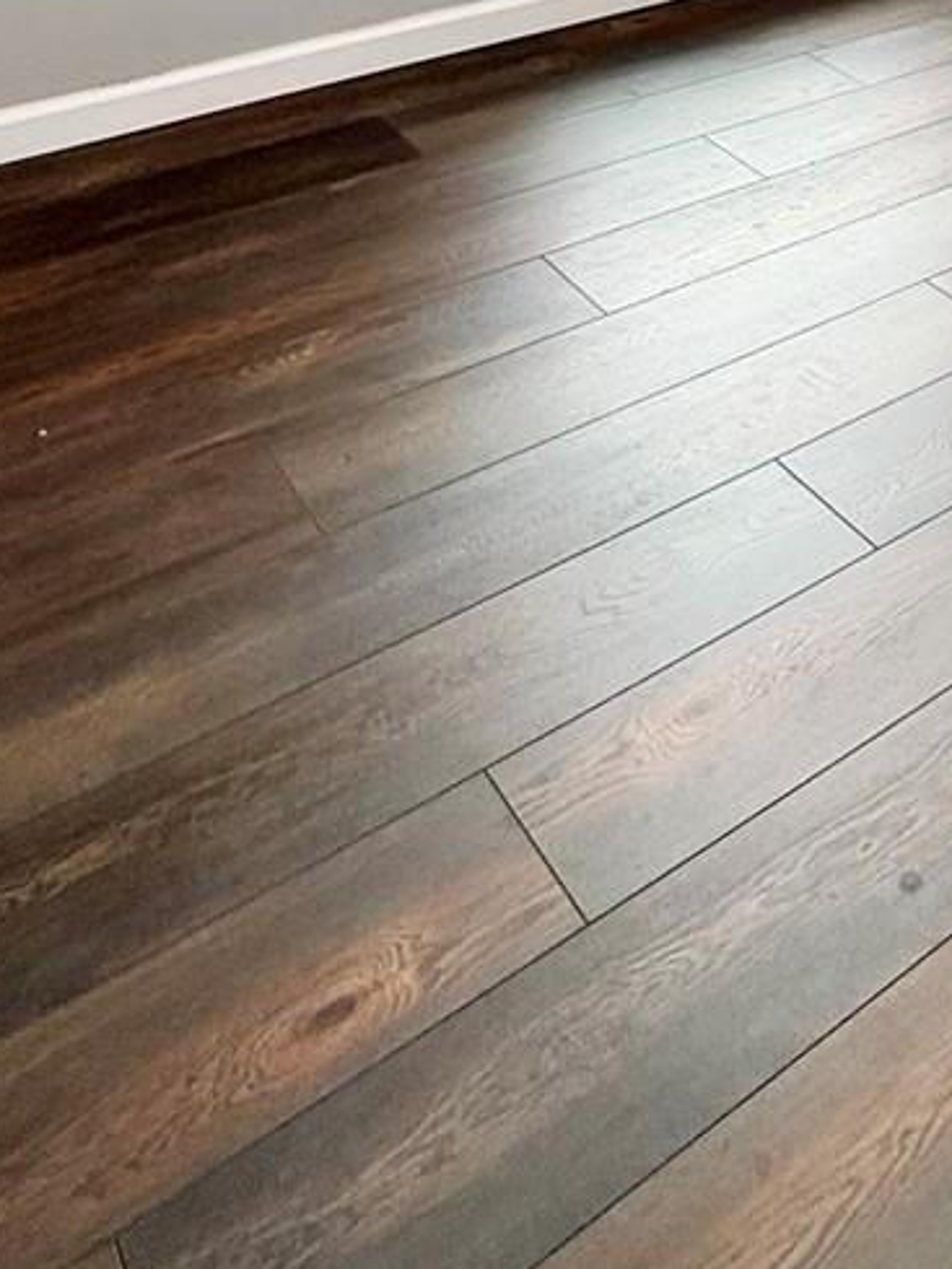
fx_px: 1613
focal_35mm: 44
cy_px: -319
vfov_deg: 33.4
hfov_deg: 30.7
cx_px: 939
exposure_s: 1/120
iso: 80
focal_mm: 2.22
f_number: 2.2
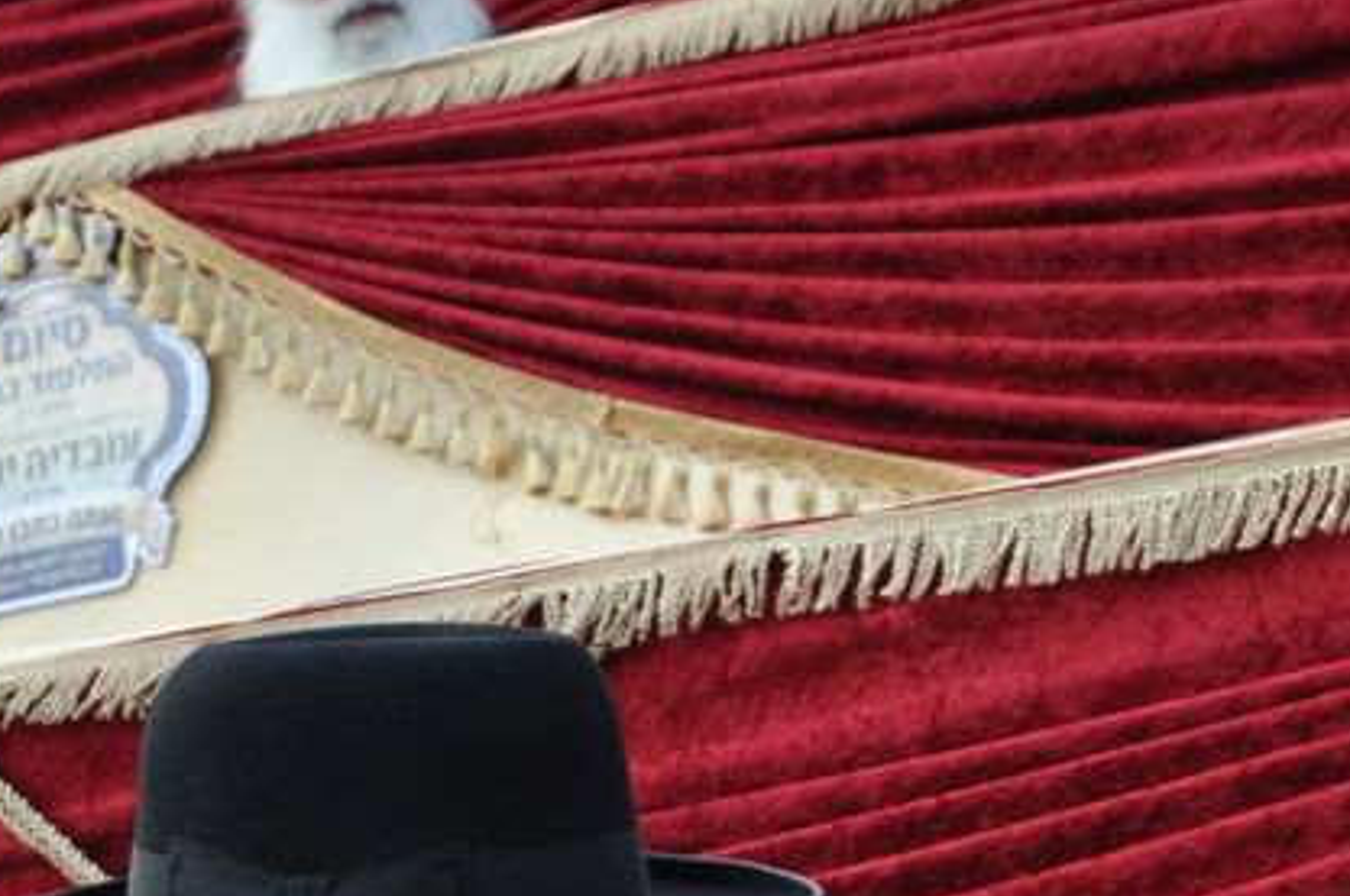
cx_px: -372
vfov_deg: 5.2
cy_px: 1218
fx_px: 9813
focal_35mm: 262
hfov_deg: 7.8
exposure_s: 1/60
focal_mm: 52
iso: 400
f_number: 7.1
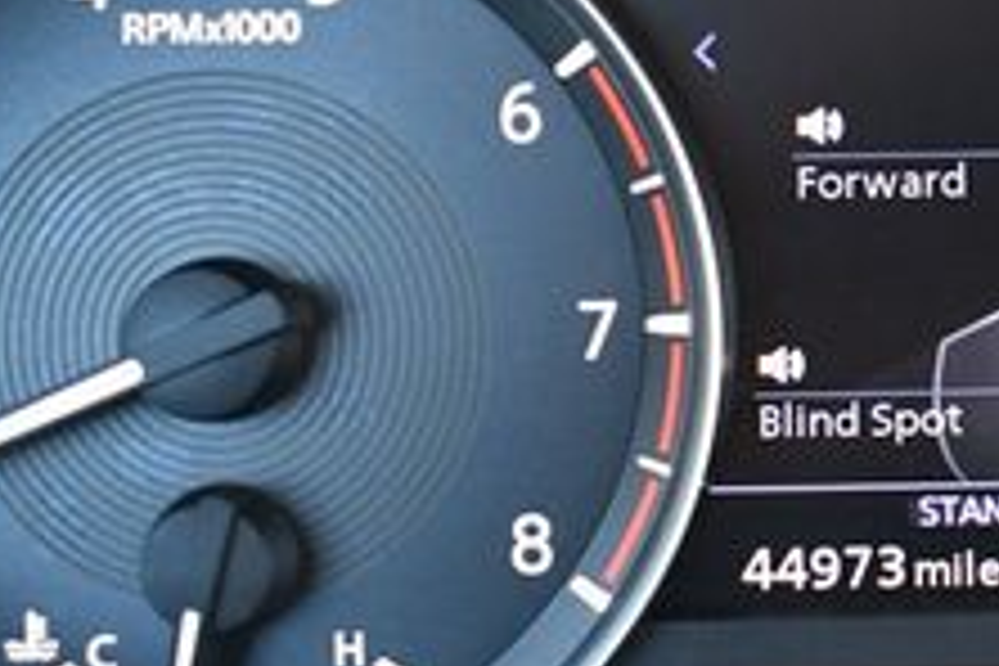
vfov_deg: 10.8
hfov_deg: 15.6
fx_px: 3524
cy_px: 238
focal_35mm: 127
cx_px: 1161
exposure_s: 1/125
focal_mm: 22
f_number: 3.8
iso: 900
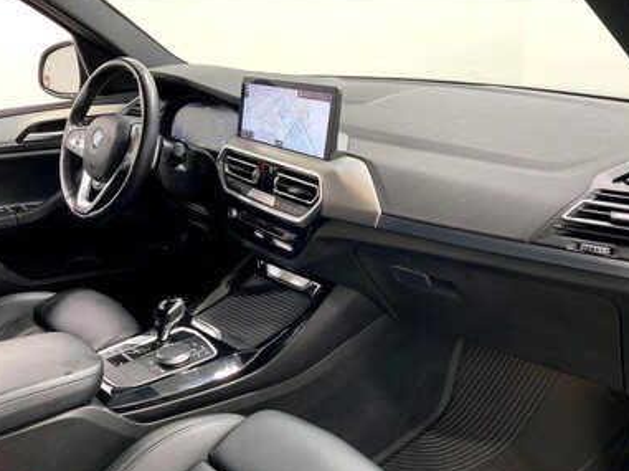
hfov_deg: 56.8
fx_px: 581
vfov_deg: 44.1
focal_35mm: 32
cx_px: 337
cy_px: 250
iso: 50
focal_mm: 3
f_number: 1.8
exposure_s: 1/81
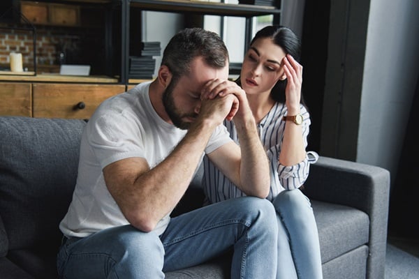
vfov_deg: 29.9
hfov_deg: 43.6
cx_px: 210
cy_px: 140
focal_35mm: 45
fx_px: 524
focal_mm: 45
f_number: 4
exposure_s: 1/200
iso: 640
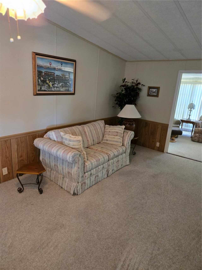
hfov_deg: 58.9
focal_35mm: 23
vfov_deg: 73.9
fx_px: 179
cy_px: 135
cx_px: 101
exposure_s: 1/60
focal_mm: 5.4
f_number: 1.8
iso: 800
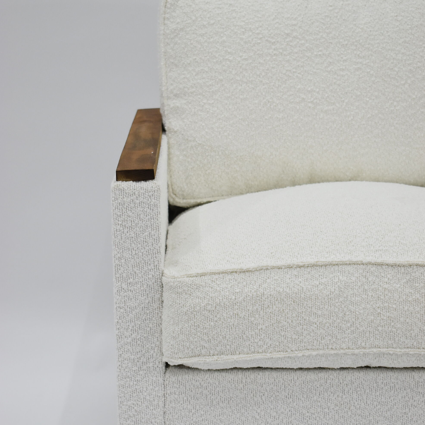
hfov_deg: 21.4
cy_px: 246
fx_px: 1125
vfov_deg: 21.4
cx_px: 212
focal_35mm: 81
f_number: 5
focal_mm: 42
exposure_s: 1/125
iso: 900
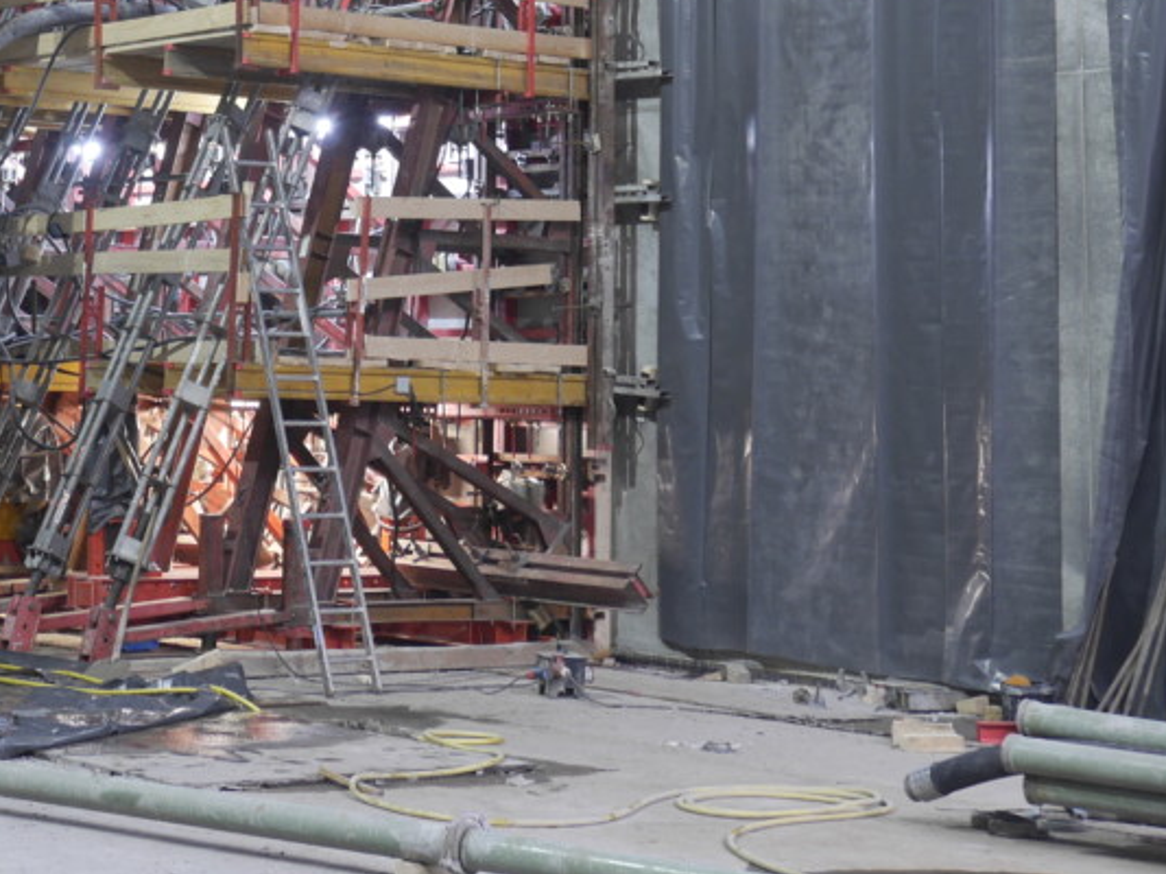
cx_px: 255
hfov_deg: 22.8
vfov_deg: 16.7
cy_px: -154
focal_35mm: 85
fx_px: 2862
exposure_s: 1/1.6
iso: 200
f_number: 4.3
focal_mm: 18
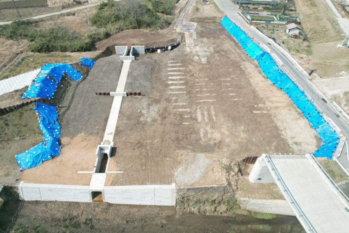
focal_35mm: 22
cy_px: 116
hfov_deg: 78.6
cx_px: 174
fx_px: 213
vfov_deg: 57.2
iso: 110
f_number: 2.8
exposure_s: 1/1250
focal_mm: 8.38
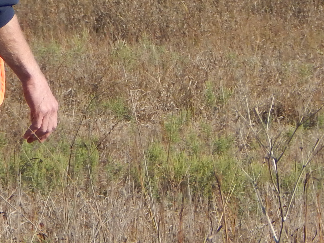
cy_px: 12
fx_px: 7385
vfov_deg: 1.9
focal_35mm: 789
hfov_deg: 2.5
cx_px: -158
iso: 125
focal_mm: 44.9
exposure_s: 1/500
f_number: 5.6
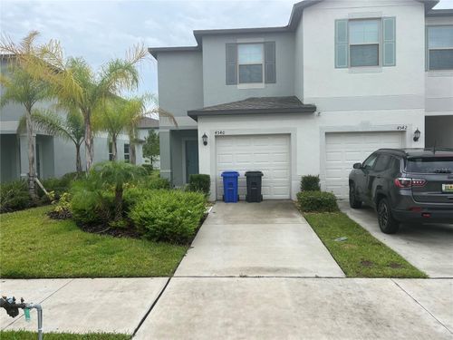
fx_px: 340
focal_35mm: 26
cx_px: 226
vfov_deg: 53.1
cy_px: 170
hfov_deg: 67.3
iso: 50
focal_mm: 5.7
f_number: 1.5
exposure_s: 1/2165
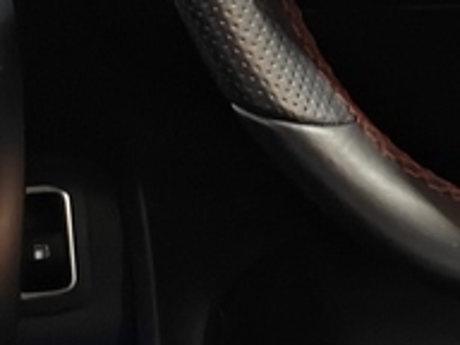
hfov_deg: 8.2
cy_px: 98
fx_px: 2392
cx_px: 1632
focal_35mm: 180
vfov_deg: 8.2
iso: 160
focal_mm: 5.59
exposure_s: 1/33
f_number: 1.8
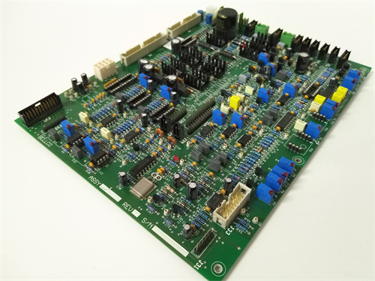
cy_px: 140
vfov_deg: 53.1
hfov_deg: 67.3
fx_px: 282
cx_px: 188
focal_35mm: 26
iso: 381
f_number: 1.8
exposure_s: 1/30
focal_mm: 3.63
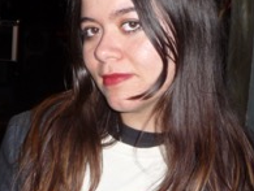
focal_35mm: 86
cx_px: 87
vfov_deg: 17.1
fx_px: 632
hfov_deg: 22.6
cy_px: 143
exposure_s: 1/30
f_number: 3.3
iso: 125
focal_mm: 4.7
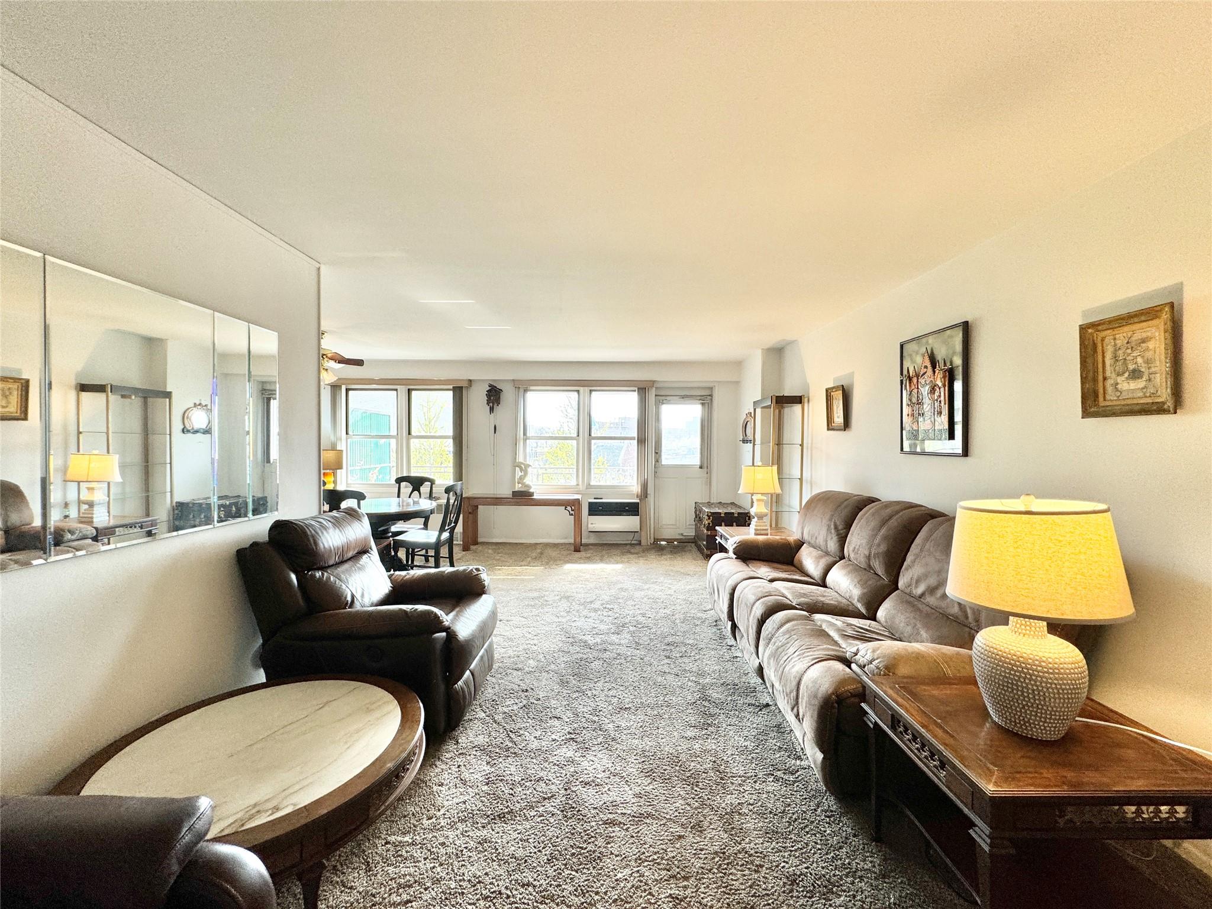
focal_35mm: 14
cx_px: 606
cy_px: 454
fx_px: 490
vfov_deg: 85.7
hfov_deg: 102.1
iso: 80
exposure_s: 1/120
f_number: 2.2
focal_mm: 2.22
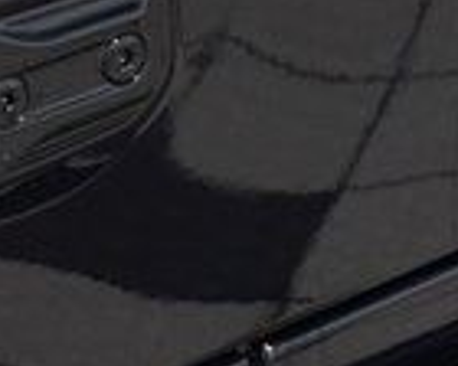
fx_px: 4175
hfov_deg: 6.2
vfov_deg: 5.0
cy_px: 417
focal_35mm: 308
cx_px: 622
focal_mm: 30
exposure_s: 1/15
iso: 1250
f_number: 6.3
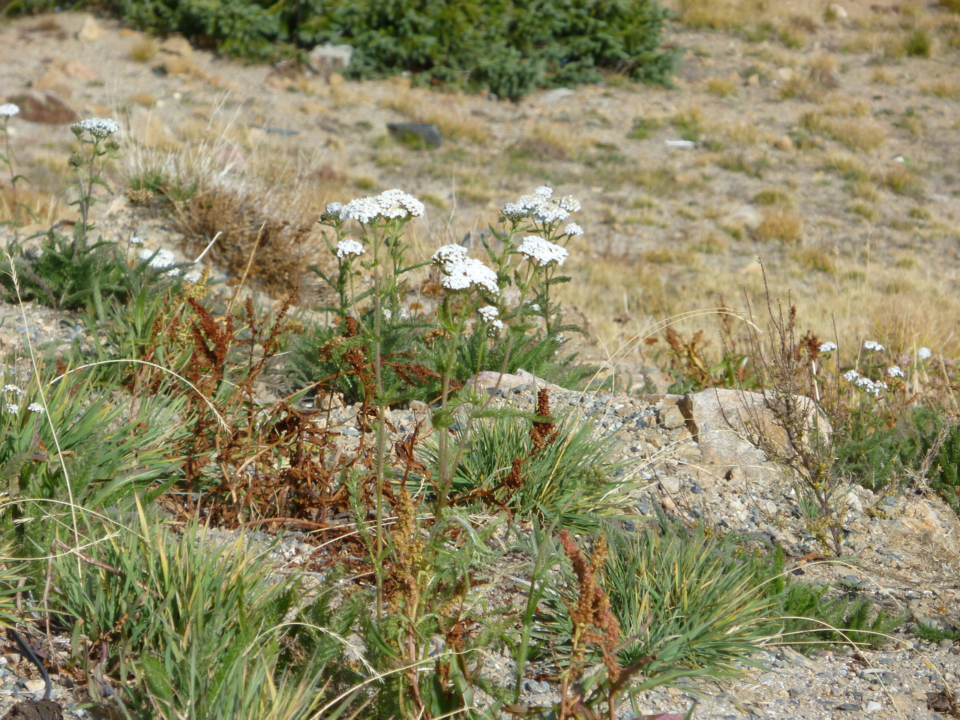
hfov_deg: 9.3
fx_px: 5907
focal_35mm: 213
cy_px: 360
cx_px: 480
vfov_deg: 7.0
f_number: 5.9
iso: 80
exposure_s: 1/250
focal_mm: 36
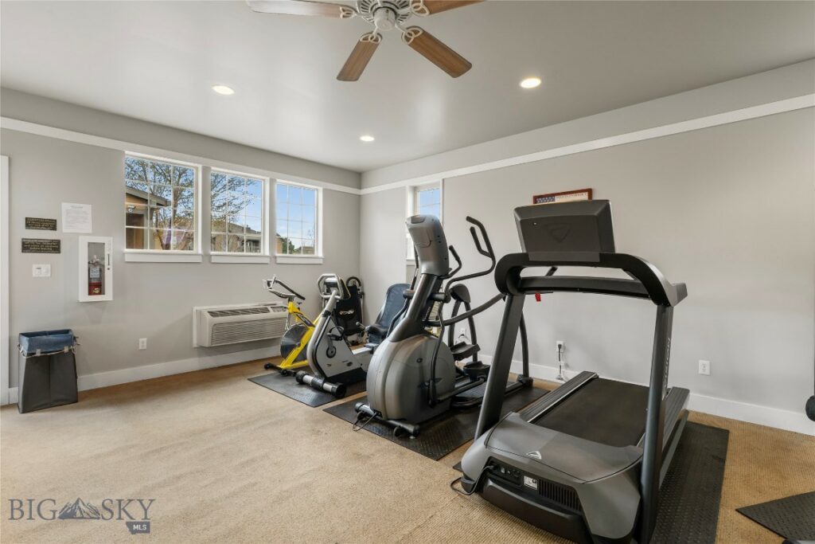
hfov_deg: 96.7
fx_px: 362
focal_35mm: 16
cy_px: 272
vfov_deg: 73.8
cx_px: 408
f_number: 9
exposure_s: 1/13
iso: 250
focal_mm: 16
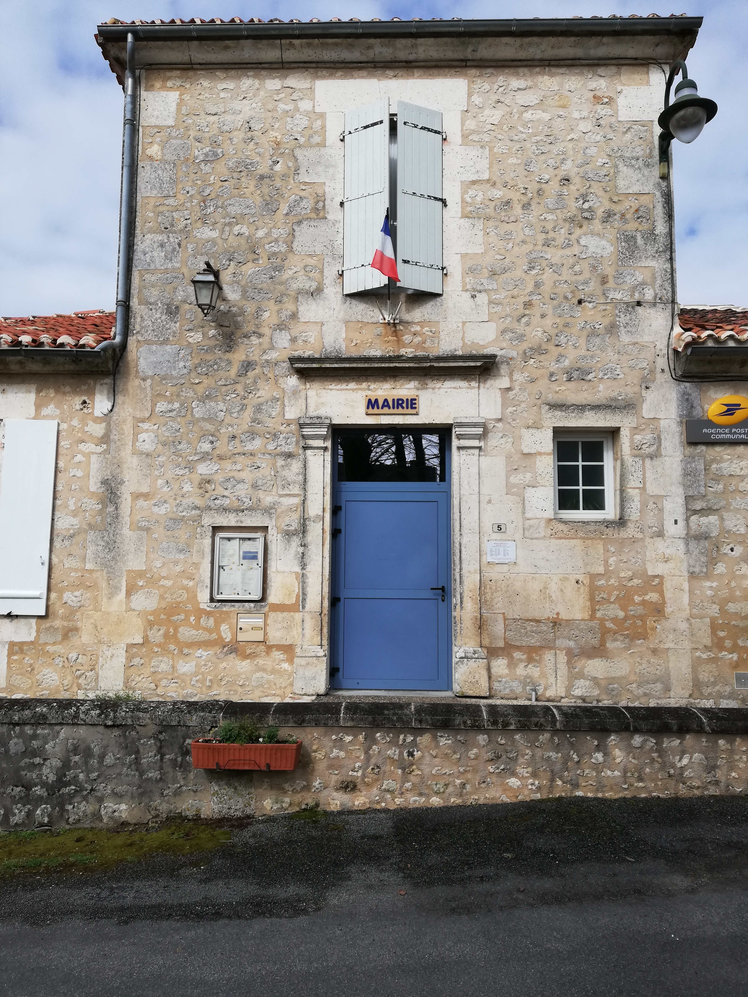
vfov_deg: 67.3
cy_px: 498
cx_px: 374
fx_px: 749
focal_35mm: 26
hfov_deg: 53.1
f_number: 2.2
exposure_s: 1/1256
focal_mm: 3.81
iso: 50
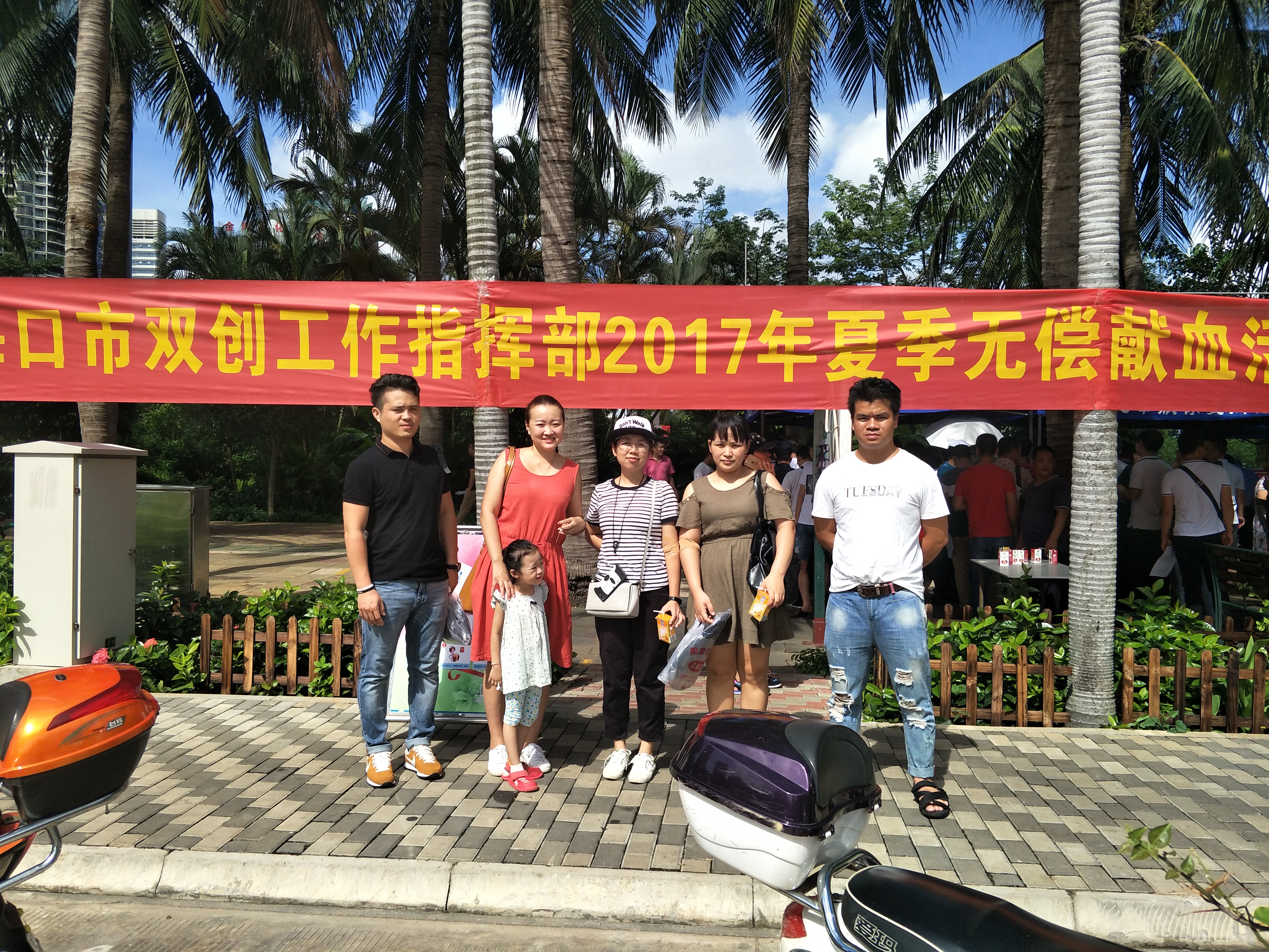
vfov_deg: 61.1
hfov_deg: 76.4
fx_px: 807
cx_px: 634
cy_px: 476
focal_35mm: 22
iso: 33
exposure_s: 1/1524
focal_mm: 3.79
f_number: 1.7
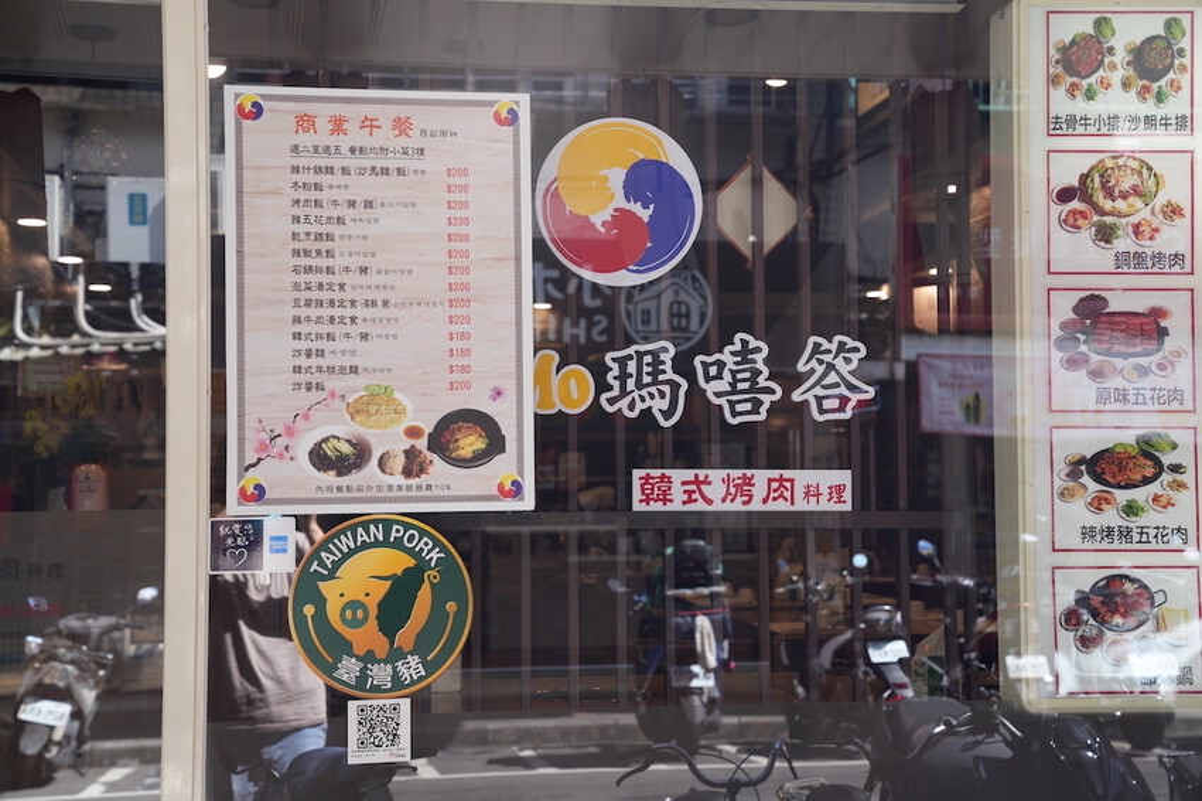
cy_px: 400
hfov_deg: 33.9
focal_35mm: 59
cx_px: 601
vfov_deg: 23.0
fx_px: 1969
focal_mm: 59
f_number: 5
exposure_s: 1/80
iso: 160
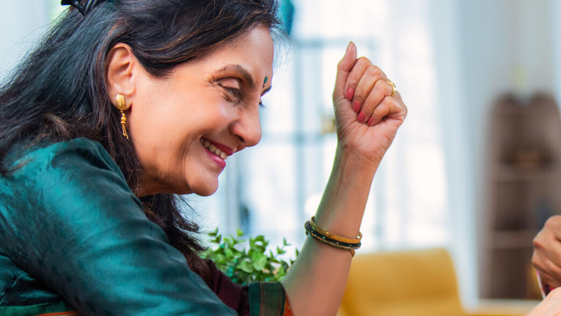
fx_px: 2693
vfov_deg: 6.7
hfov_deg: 11.8
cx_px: 518
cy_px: 209
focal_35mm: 181
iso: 160
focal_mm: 70
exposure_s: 1/125
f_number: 3.2
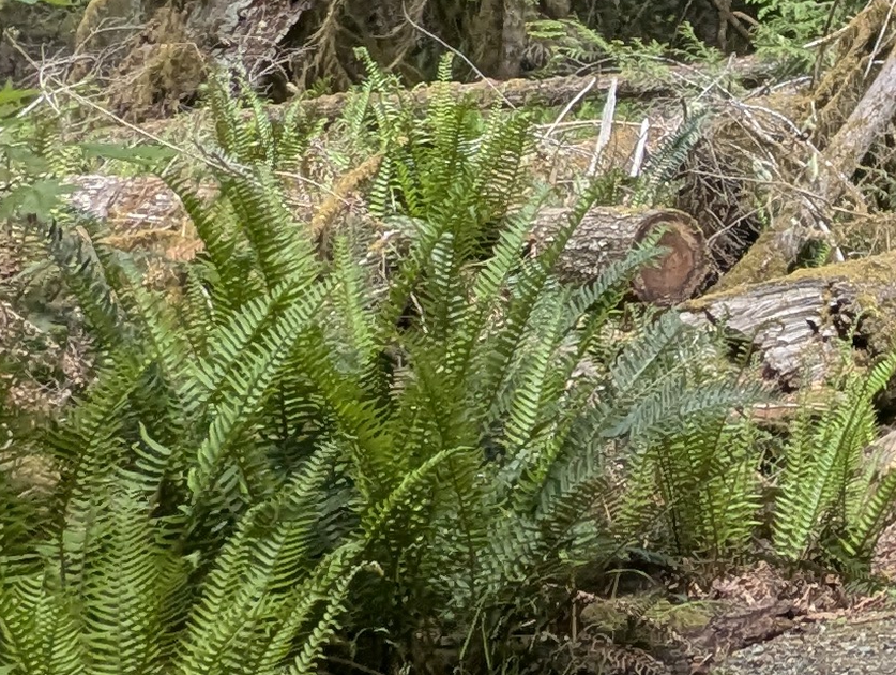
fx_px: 2022
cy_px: -142
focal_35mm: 78
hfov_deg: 19.9
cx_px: 1510
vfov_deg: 18.0
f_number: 2.2
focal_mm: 2.35
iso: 45
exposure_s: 1/816
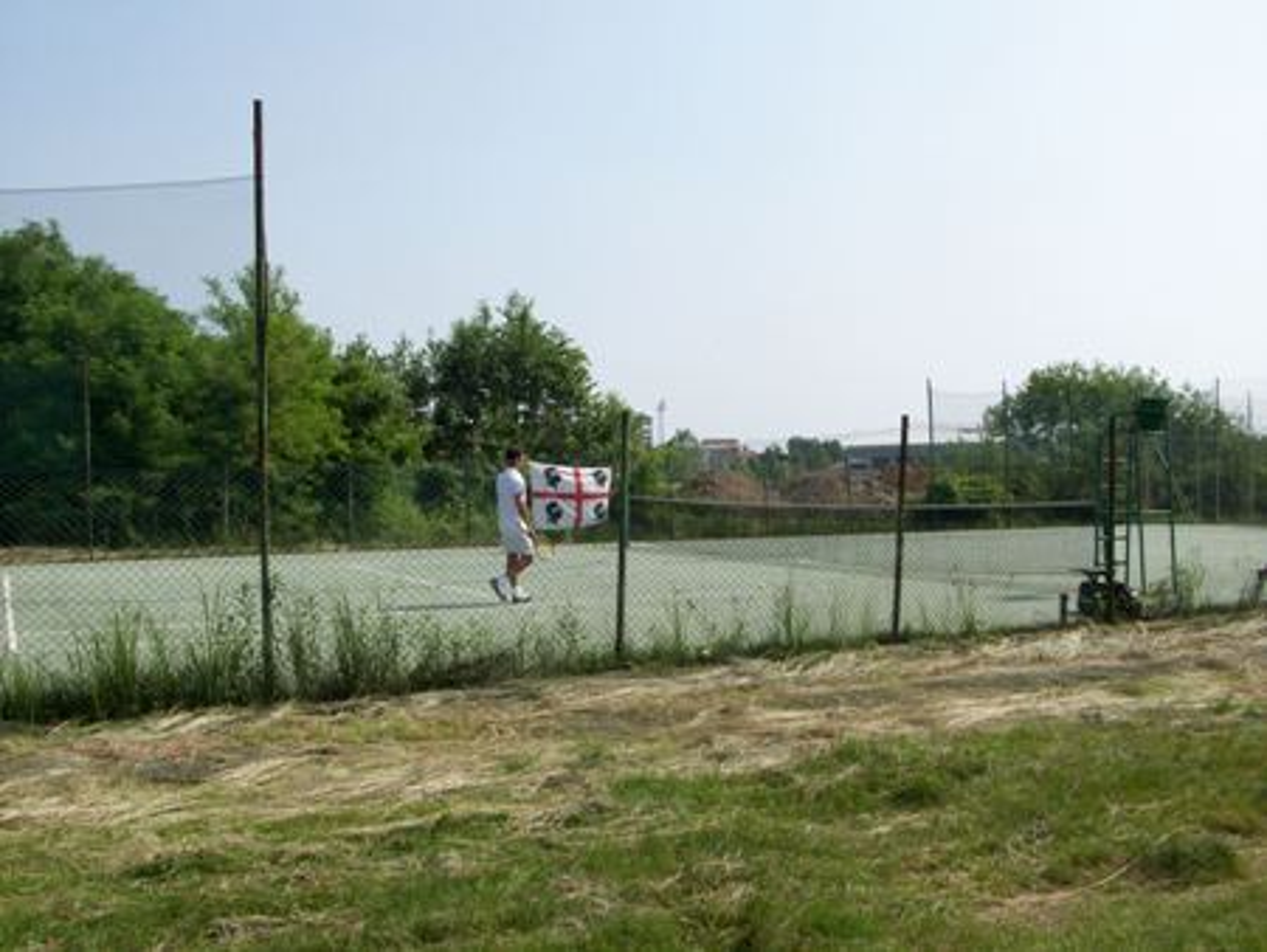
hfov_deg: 53.9
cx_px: 634
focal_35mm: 34
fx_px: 1245
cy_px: 476
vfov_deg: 41.8
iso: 64
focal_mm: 5.7
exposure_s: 1/374
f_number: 5.5
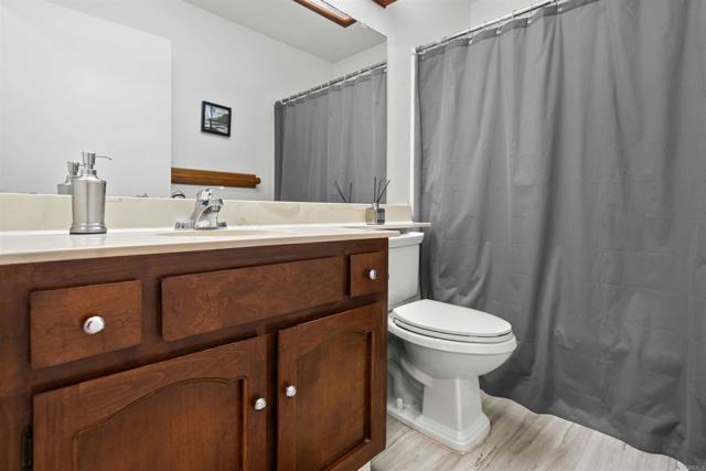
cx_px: 353
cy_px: 236
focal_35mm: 17
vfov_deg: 70.5
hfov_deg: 93.3
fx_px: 333
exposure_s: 1/30
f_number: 4
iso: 1000
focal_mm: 17
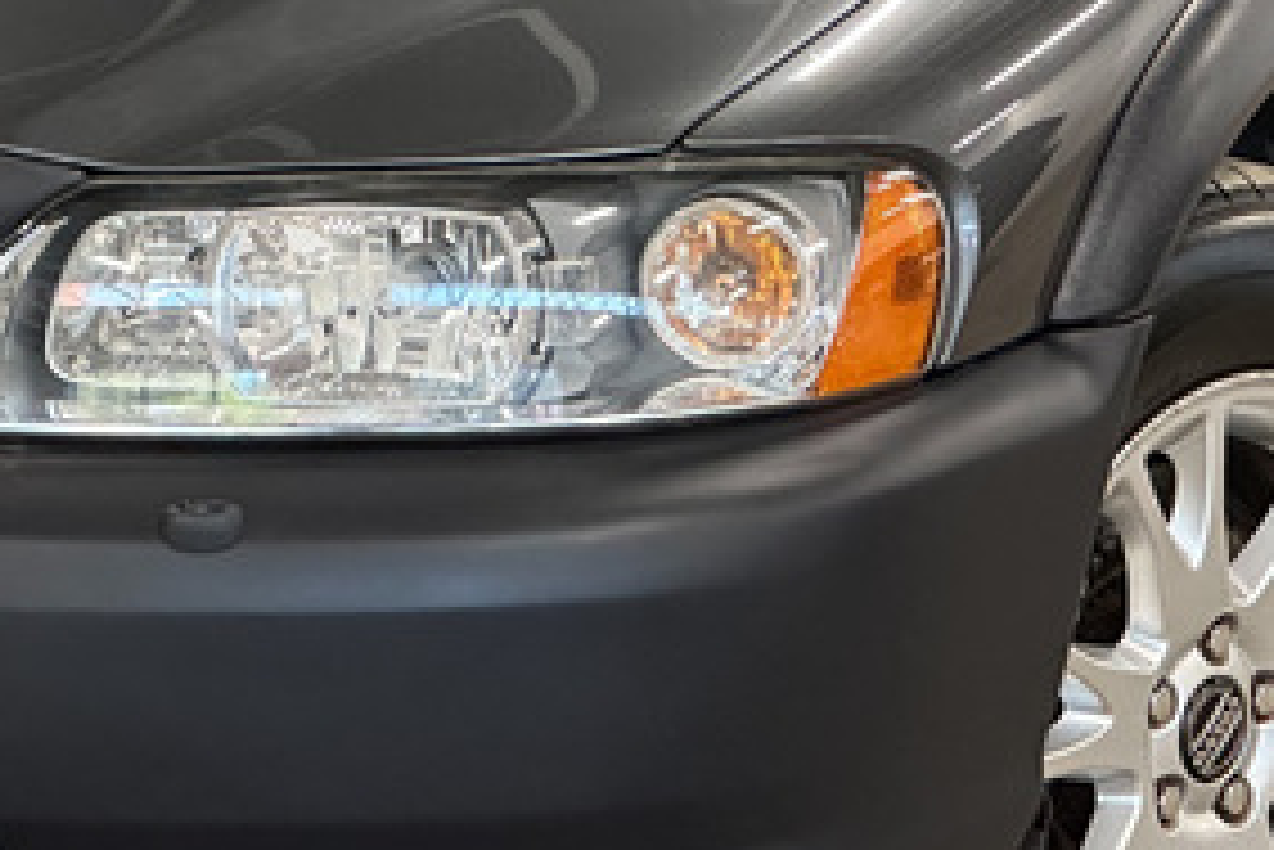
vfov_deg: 7.5
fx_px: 6515
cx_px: 486
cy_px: 301
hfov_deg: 11.2
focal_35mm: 184
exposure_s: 1/35
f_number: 2.8
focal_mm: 9
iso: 500
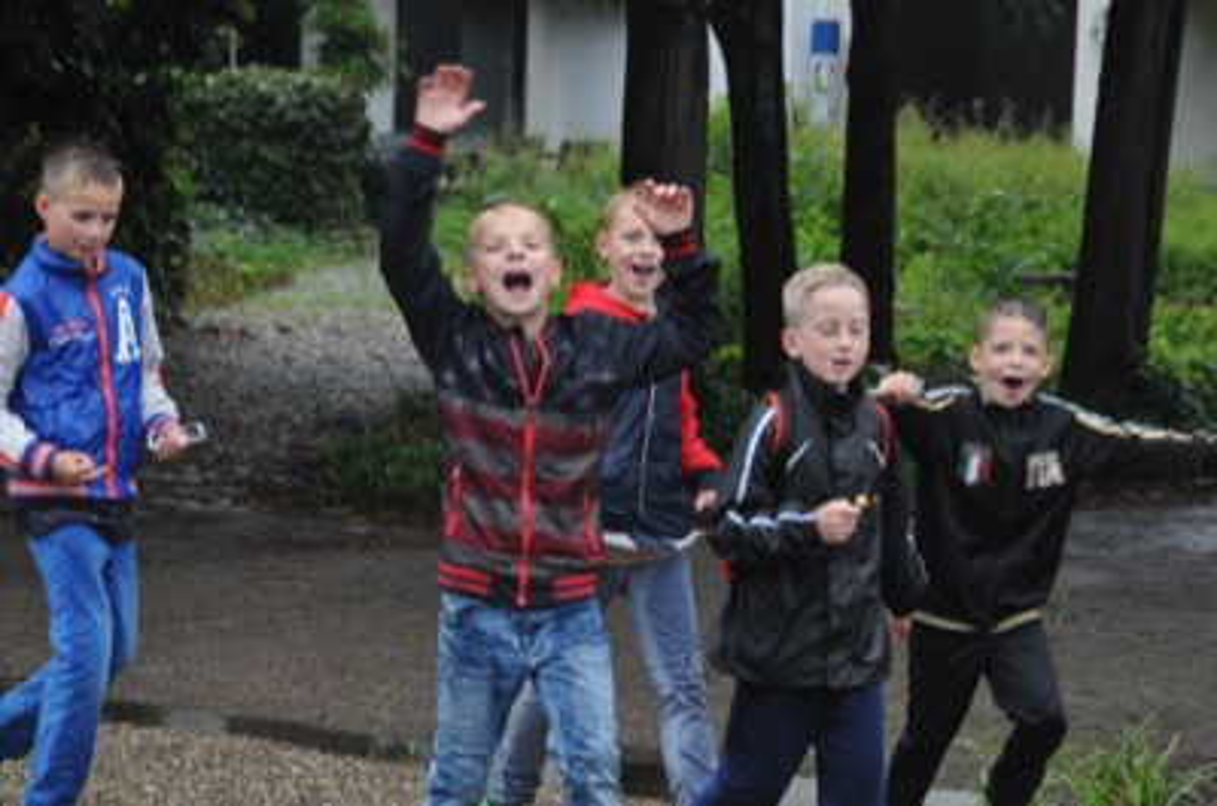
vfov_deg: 7.6
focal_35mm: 180
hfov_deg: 11.4
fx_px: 6073
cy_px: 403
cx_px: 608
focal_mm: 120
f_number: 7.1
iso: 2000
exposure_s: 1/200
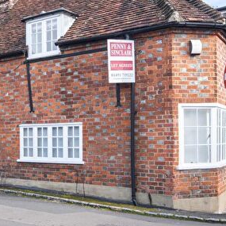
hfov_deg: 34.7
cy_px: 96
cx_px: 59
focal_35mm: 48
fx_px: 355
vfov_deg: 35.3
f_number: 8
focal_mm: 23
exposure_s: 1/200
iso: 250
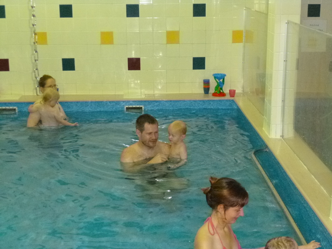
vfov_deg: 26.6
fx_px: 528
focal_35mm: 55
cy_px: 124
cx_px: 166
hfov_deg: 34.9
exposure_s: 1/60
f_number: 4.2
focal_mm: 9.9
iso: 1000
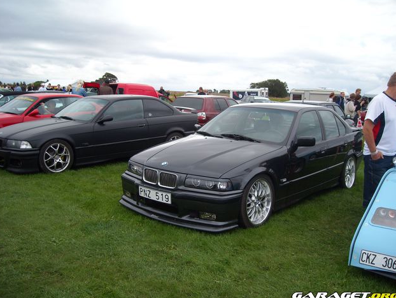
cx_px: 197
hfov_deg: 51.3
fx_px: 412
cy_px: 149
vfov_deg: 39.7
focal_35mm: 36
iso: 64
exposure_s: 1/168
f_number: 5.6
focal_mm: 5.7
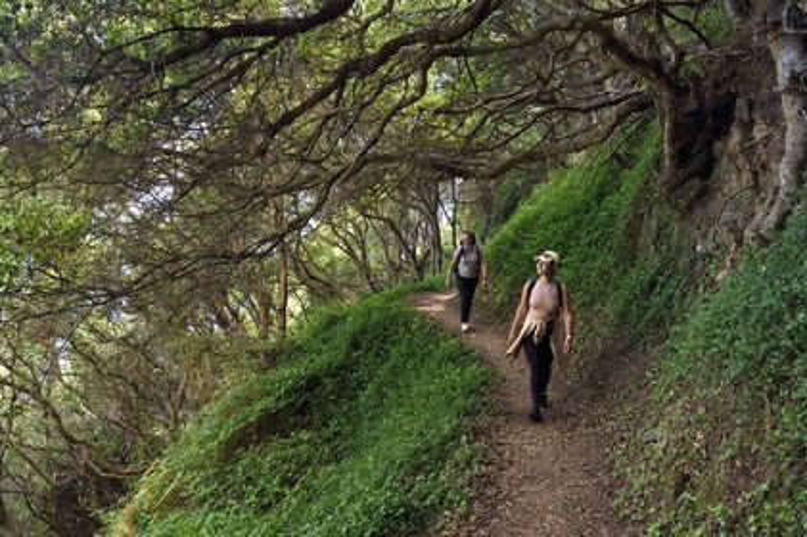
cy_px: 268
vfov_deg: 43.5
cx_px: 404
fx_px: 672
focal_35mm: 30
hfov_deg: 62.0
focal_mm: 30
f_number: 7.1
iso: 1250
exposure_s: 1/80
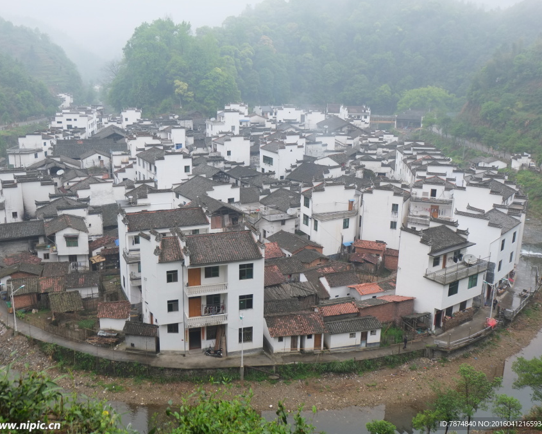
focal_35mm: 33
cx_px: 253
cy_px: 217
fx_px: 529
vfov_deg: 44.5
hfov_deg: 54.2
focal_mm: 19.2
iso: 400
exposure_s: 1/125
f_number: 3.8
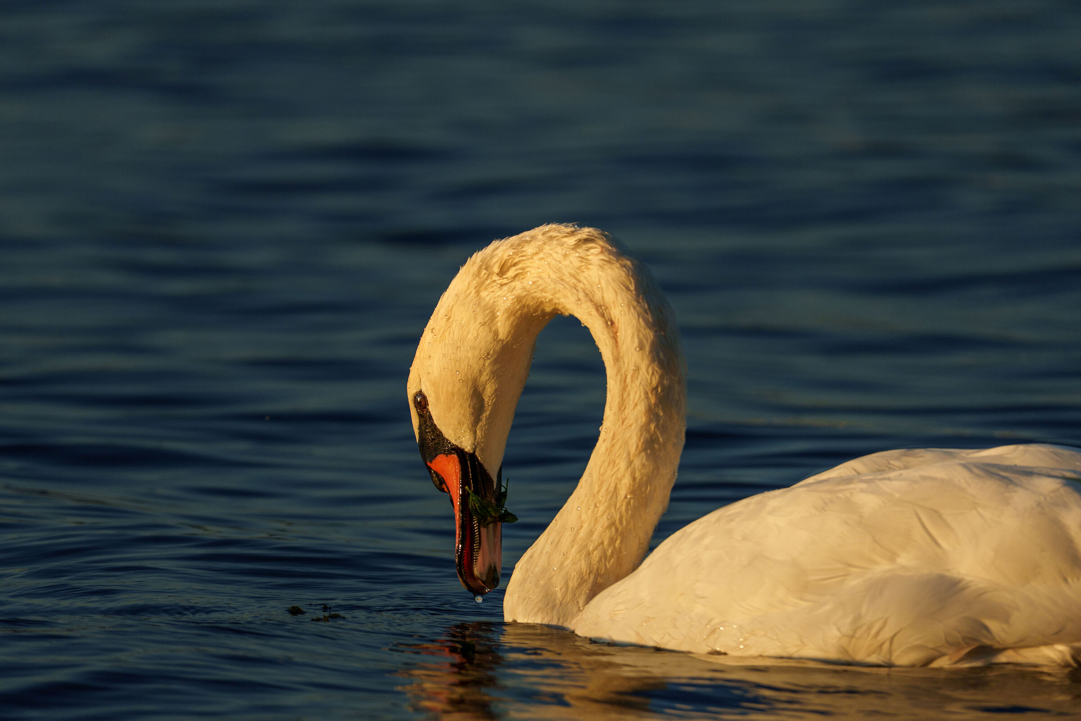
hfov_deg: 3.9
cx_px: 540
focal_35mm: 525
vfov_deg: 2.6
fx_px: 15763
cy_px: 360
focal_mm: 350
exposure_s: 1/1000
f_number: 6.3
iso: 250
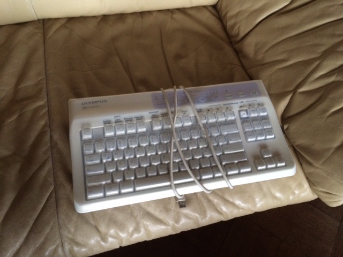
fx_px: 287
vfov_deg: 48.2
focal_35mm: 29
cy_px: 128
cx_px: 172
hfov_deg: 61.7
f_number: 2.2
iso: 250
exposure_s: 1/30
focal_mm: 4.15
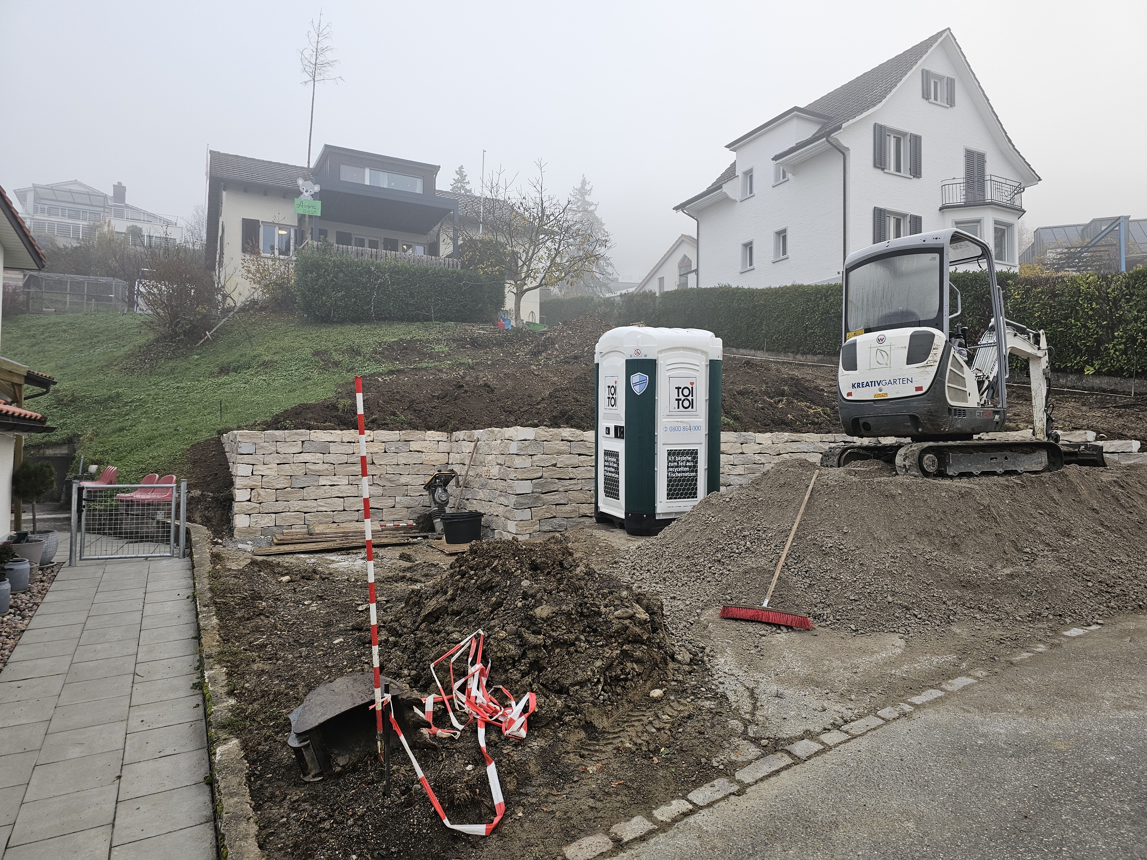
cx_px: 574
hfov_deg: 73.9
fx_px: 762
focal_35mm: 23
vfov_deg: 58.9
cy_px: 430
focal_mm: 6.3
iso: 80
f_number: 1.7
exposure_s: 1/100
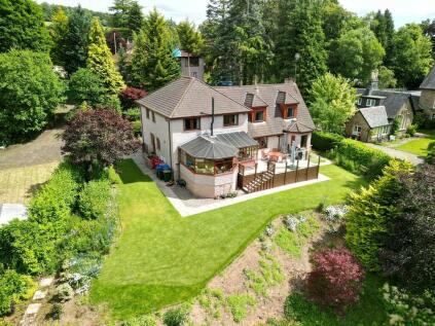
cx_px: 218
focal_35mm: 24
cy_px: 163
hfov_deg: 71.6
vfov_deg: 56.8
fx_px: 302
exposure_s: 1/640
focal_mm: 6.72
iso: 110
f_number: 1.7
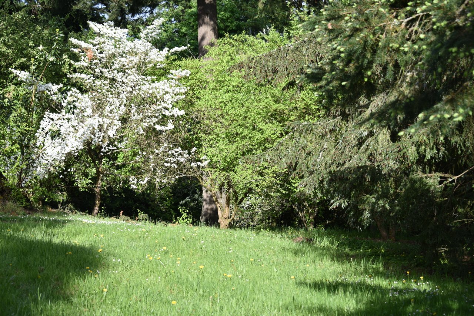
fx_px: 895
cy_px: 158
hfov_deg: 29.6
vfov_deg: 20.0
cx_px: 237
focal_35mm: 68
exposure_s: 1/160
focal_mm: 68
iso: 100
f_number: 6.3
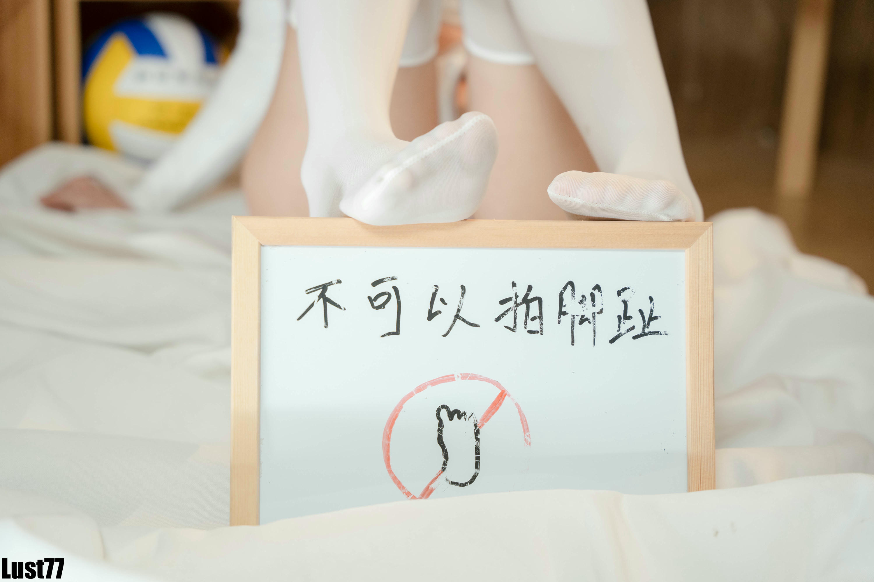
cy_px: 291
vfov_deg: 19.5
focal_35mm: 70
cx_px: 437
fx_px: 1699
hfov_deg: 28.8
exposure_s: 1/100
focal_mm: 70
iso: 640
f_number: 2.8
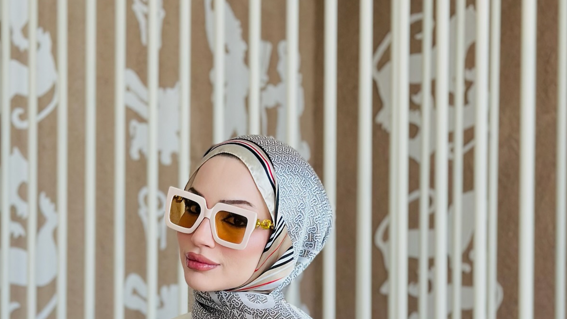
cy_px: 362
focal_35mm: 90
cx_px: 216
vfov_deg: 13.1
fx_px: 1353
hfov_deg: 23.6
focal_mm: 6.86
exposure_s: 1/168
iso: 64
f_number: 1.78
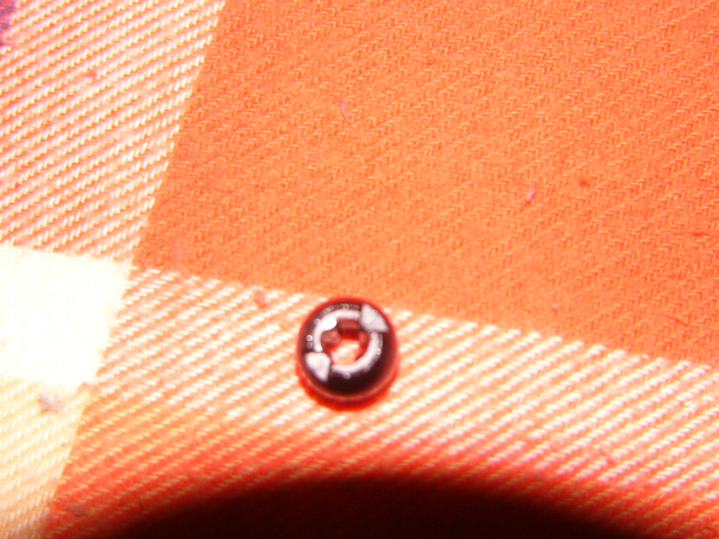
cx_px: 360
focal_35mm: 122
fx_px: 2534
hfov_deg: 16.1
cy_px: 270
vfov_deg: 12.1
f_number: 2.8
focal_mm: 20.4
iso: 100
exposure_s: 1/100
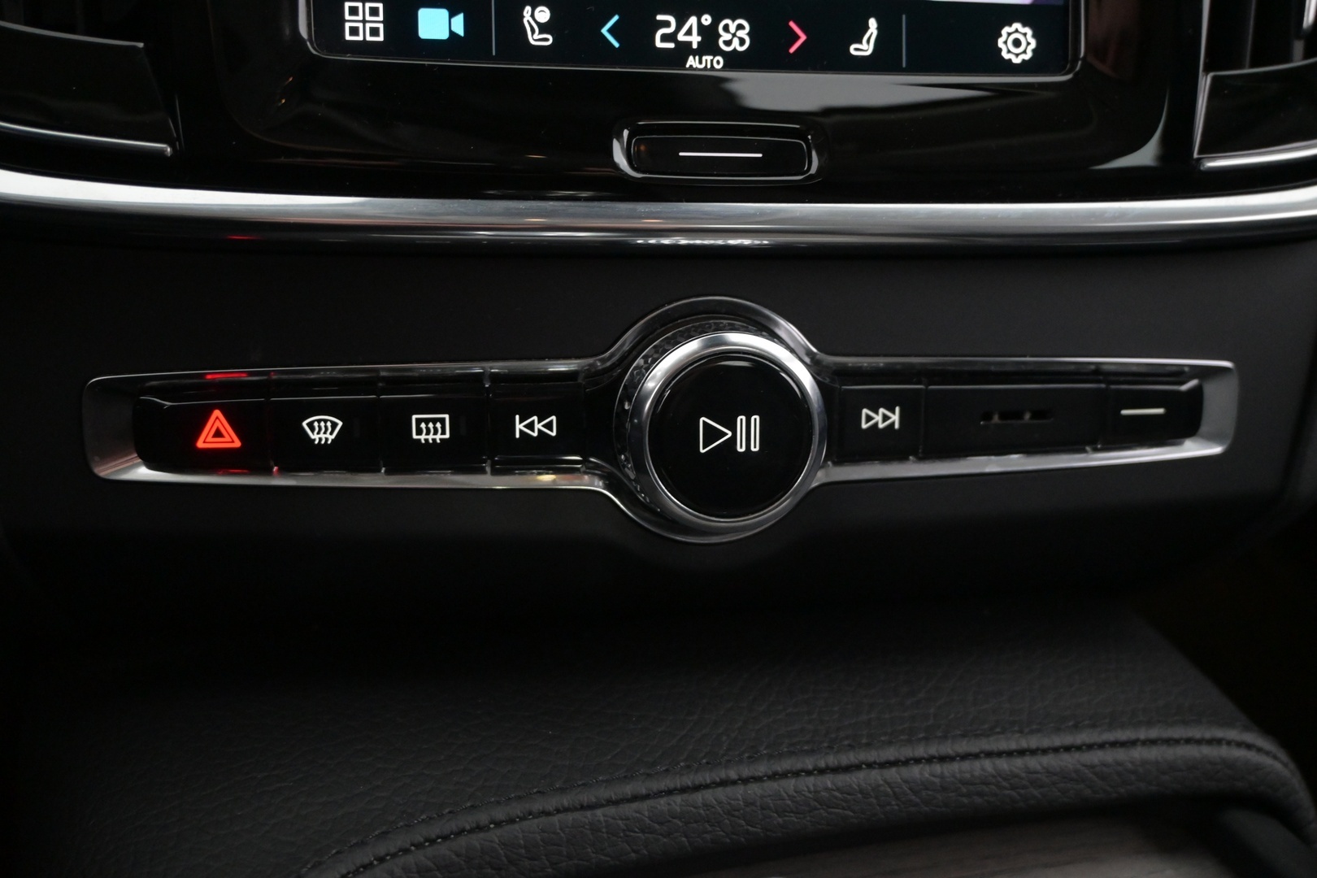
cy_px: 439
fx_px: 1262
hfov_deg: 55.1
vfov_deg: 38.4
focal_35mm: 34
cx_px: 658
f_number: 4.2
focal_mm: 23
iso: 4000
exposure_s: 1/40
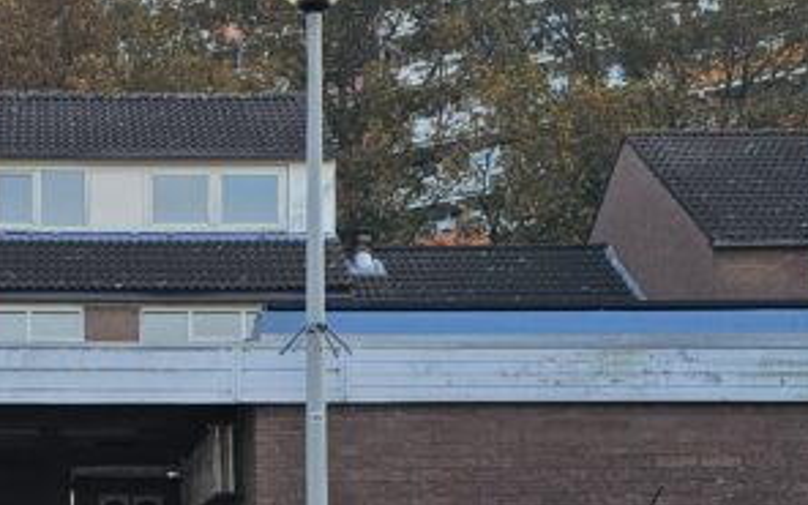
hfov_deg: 30.2
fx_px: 1453
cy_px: 584
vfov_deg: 18.8
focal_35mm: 66
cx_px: 145
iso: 20
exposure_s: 1/719
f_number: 1.7
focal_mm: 6.3
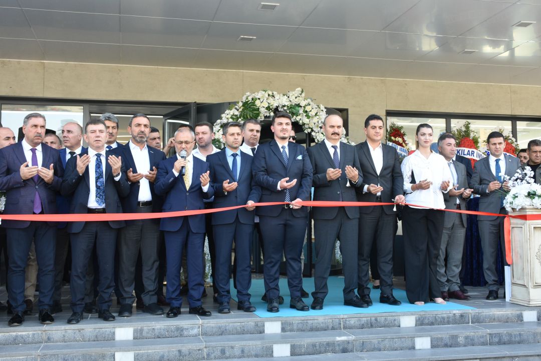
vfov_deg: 33.0
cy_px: 180
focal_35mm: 40
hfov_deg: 47.9
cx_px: 270
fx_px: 609
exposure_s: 1/200
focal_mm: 27
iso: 800
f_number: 7.1
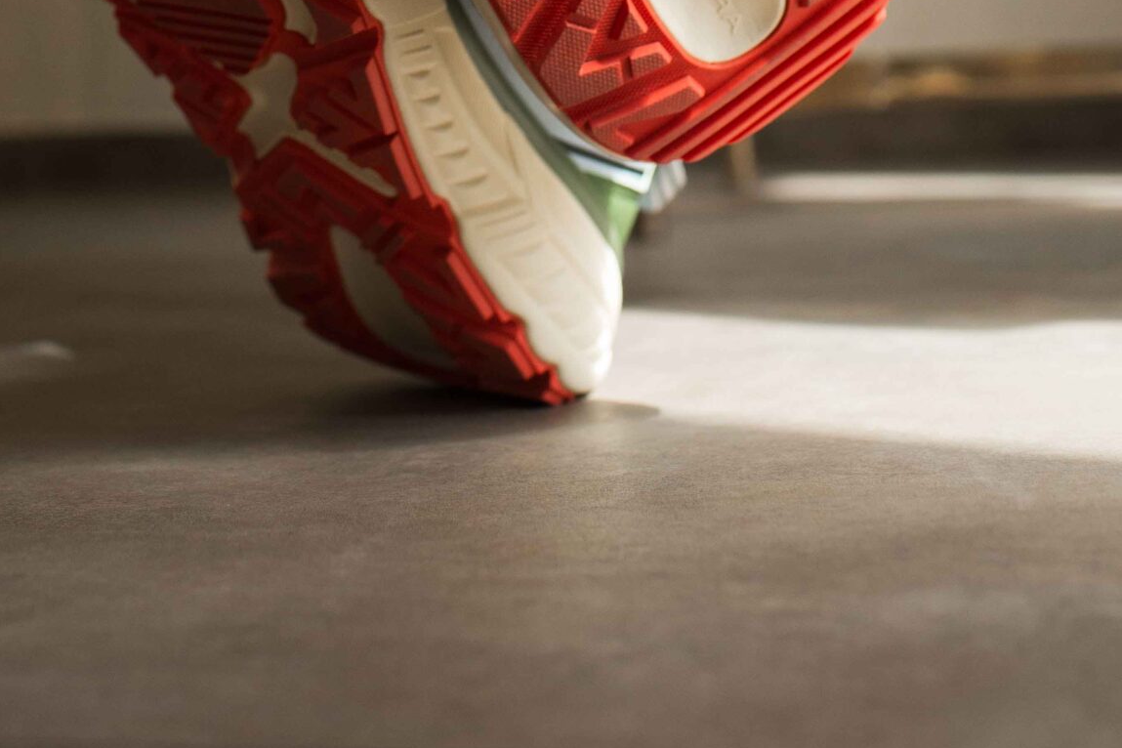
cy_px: -467
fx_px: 2431
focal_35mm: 78
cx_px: 411
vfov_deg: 15.7
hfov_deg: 25.9
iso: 800
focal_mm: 35
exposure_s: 1/640
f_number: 3.5
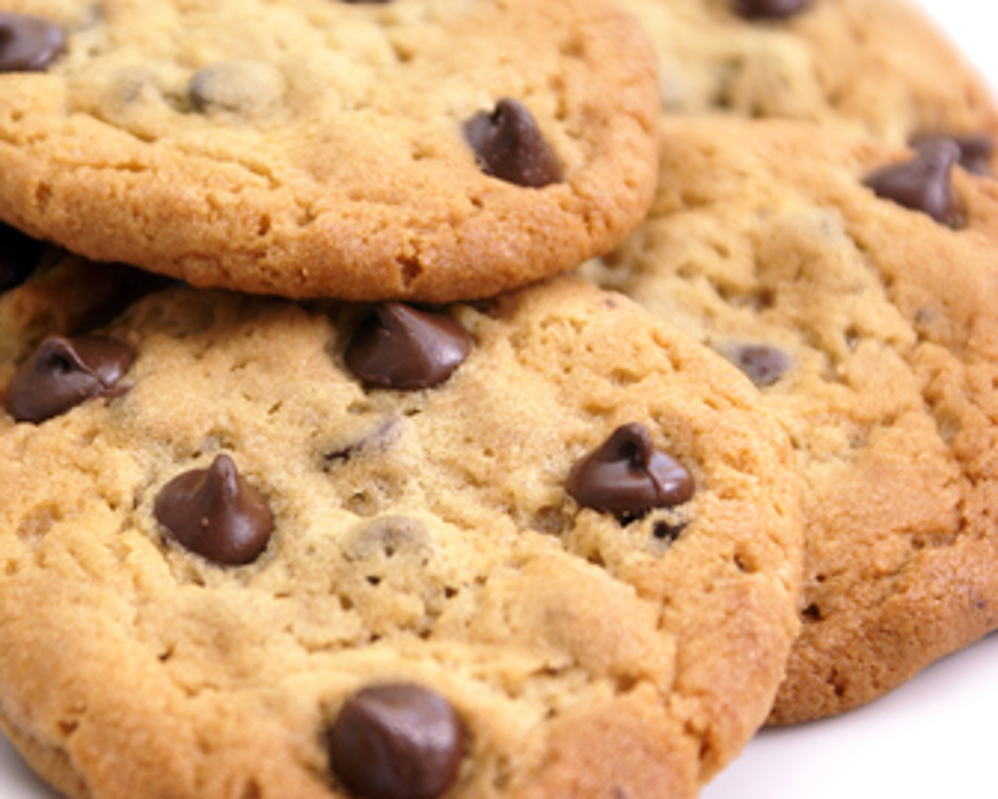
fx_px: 3693
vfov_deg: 12.3
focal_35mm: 125
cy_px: 408
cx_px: 382
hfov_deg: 15.4
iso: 400
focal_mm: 70
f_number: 5.6
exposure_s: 1/125
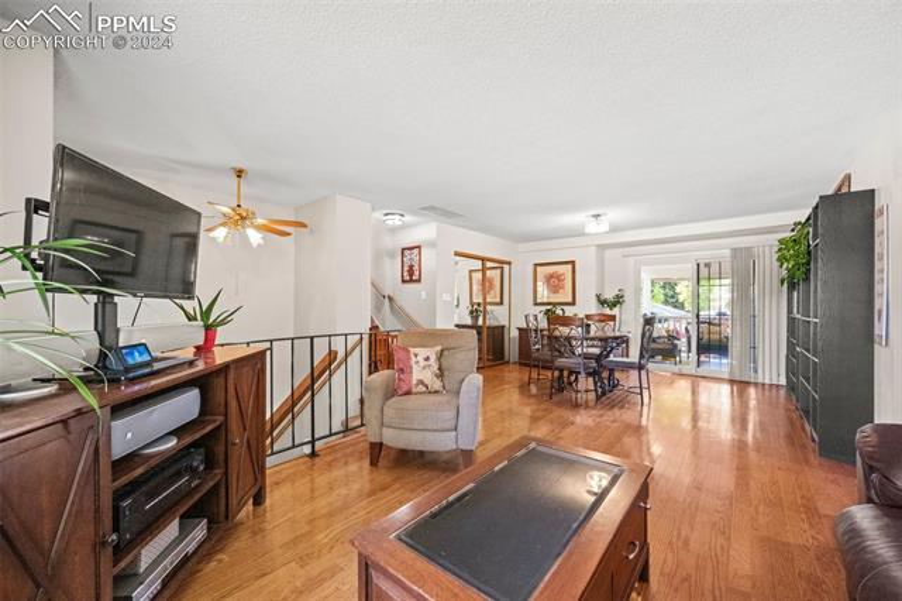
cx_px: 451
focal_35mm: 14
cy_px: 300
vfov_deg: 81.1
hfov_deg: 104.3
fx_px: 351
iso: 12800
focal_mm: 14
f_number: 10
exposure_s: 1/30
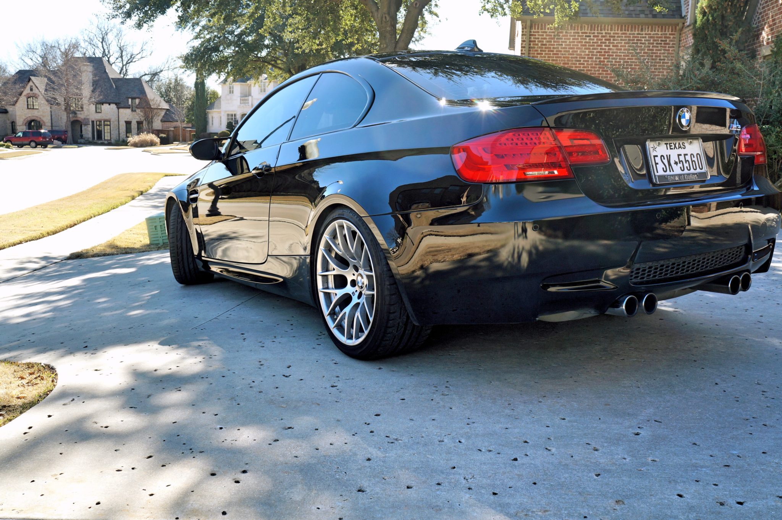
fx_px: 684
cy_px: 260
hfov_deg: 59.5
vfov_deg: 41.7
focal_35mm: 32
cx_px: 391
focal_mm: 21
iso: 100
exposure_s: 1/100
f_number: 8
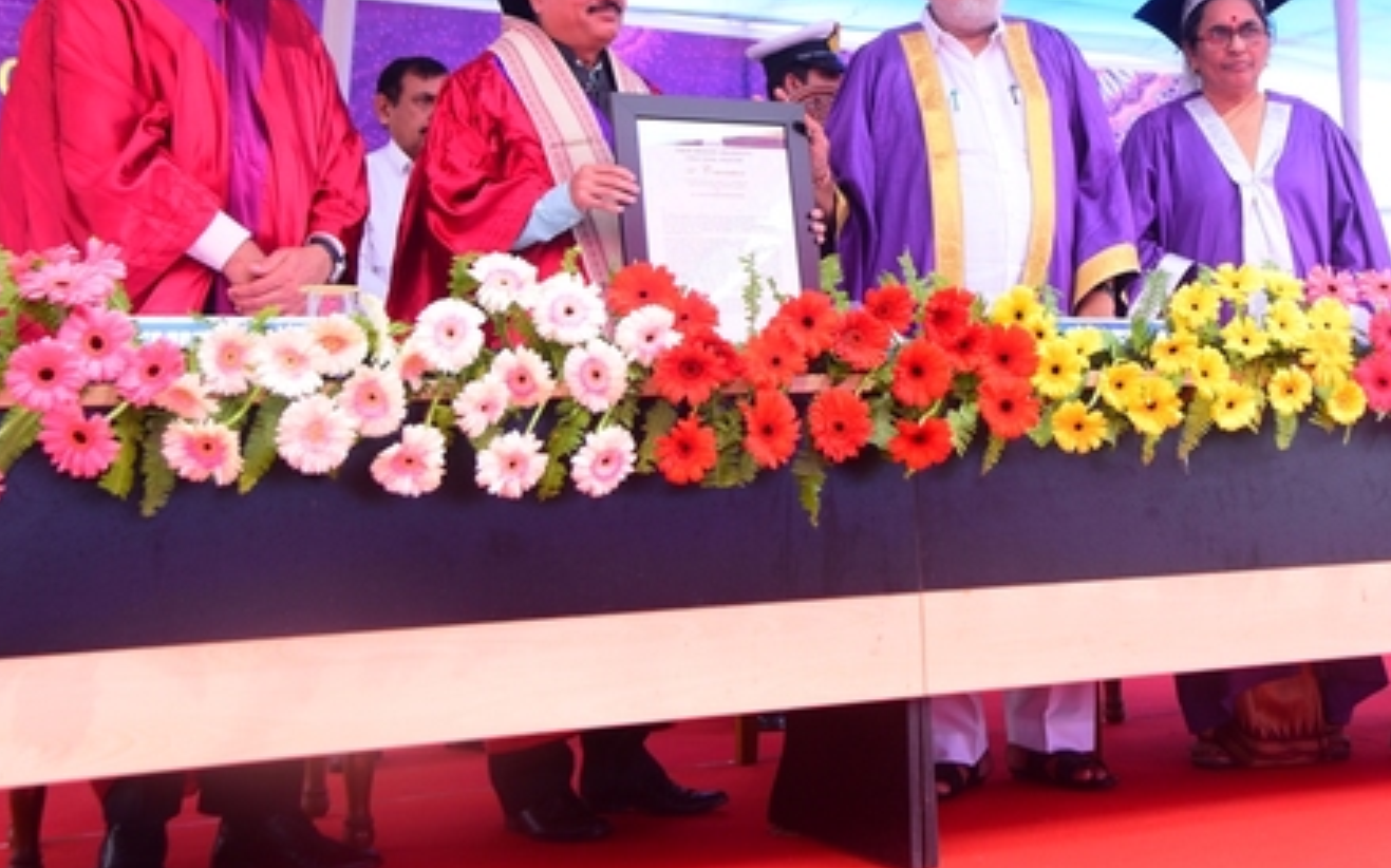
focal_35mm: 53
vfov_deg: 24.3
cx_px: 875
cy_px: 306
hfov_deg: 38.0
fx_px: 2008
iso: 250
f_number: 4.5
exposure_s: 1/125
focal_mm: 38
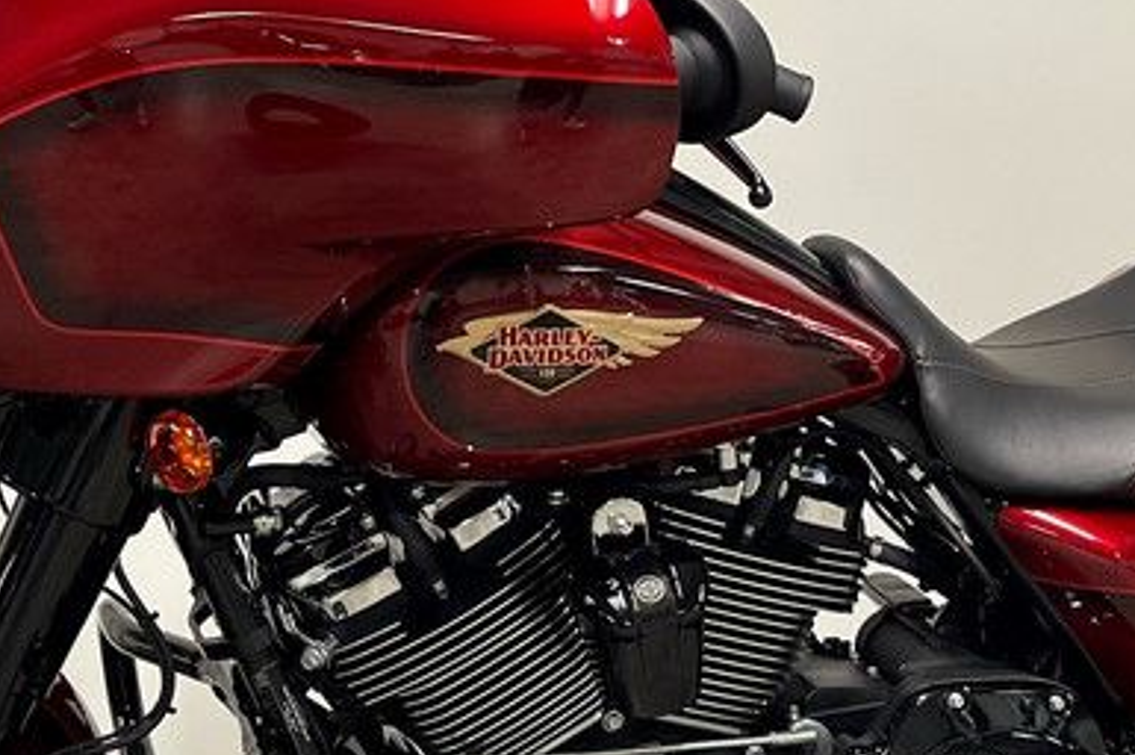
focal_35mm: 72
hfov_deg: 28.0
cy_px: 507
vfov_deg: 18.8
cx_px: 678
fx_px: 2268
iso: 250
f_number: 1.6
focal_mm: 5.1
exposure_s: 1/50
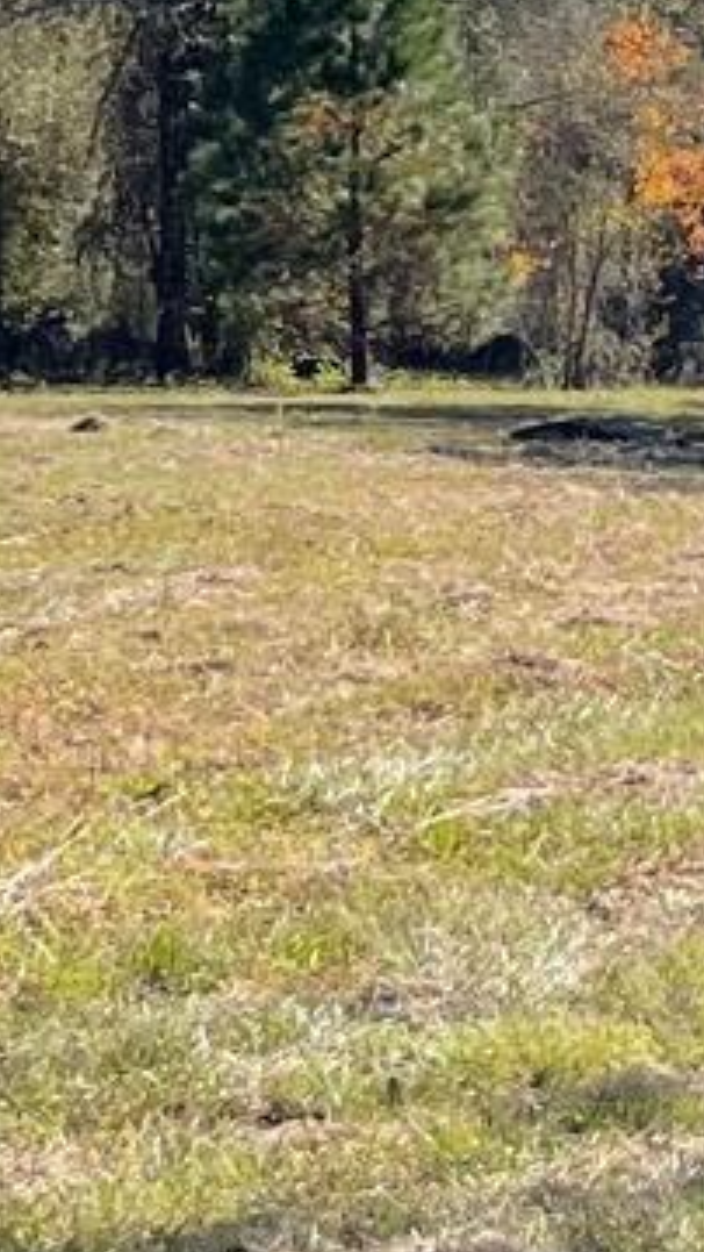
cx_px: 1216
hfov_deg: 7.4
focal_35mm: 159
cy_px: 523
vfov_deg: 13.5
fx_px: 5275
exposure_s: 1/3165
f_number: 1.6
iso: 32
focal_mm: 5.1
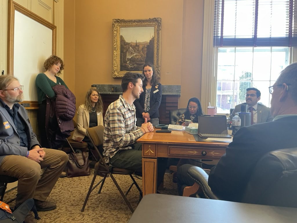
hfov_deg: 67.3
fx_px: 223
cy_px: 112
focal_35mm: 26
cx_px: 148
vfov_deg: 53.1
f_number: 1.6
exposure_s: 1/60
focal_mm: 4.2
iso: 100
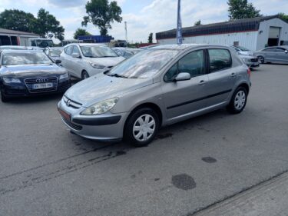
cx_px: 144
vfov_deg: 54.9
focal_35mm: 25
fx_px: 208
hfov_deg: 69.4
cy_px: 108
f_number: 2
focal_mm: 4.6
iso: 32
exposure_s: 1/802
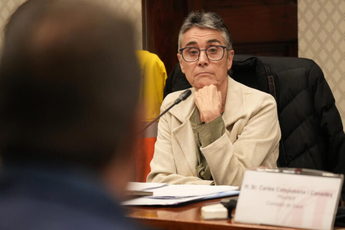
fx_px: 1917
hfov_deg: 10.3
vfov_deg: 6.9
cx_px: 172
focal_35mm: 200
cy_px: 115
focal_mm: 200
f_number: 4
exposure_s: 1/125
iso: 5000
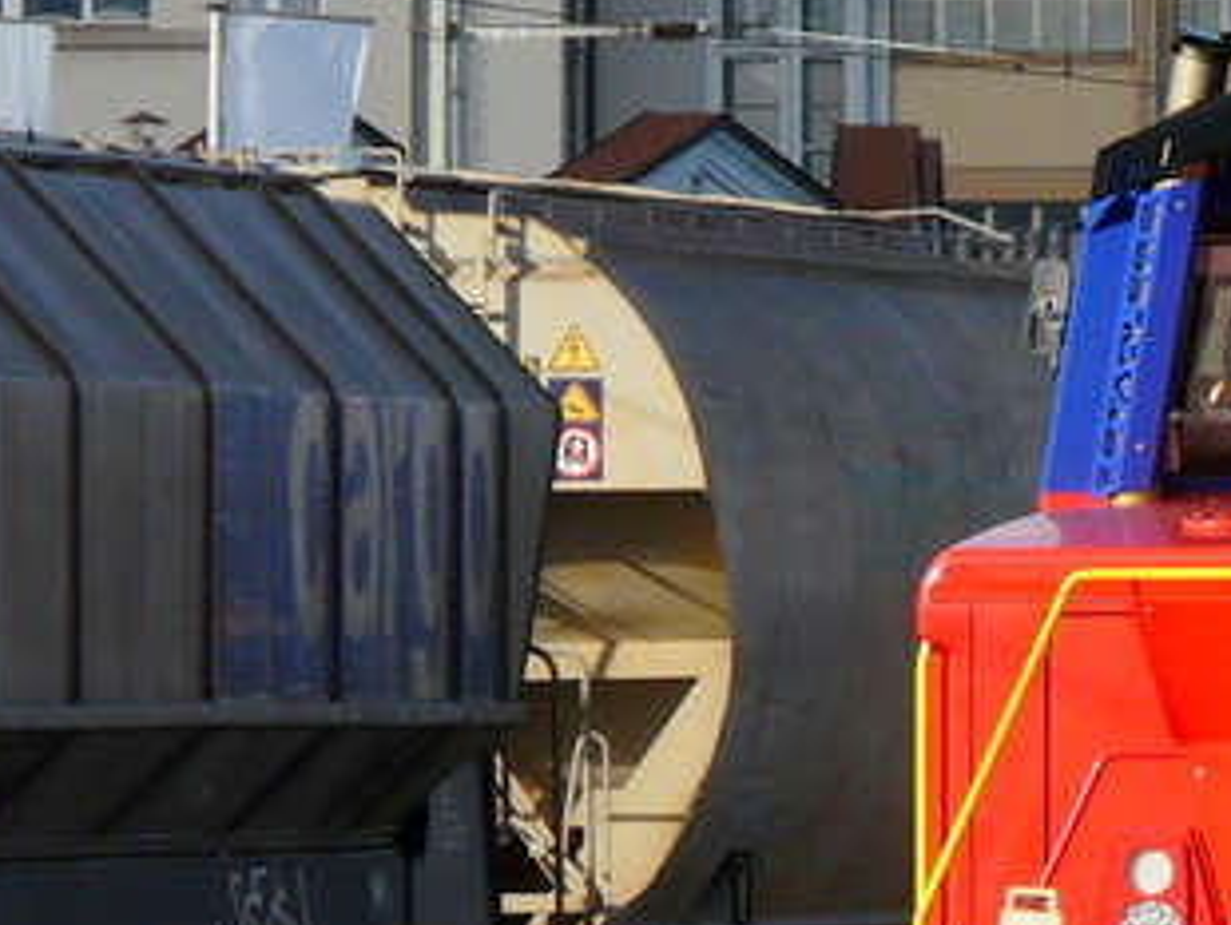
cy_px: 599
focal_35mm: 857
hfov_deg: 2.3
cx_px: 1680
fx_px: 30500
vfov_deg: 1.7
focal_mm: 43.7
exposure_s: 1/320
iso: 100
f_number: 5.6
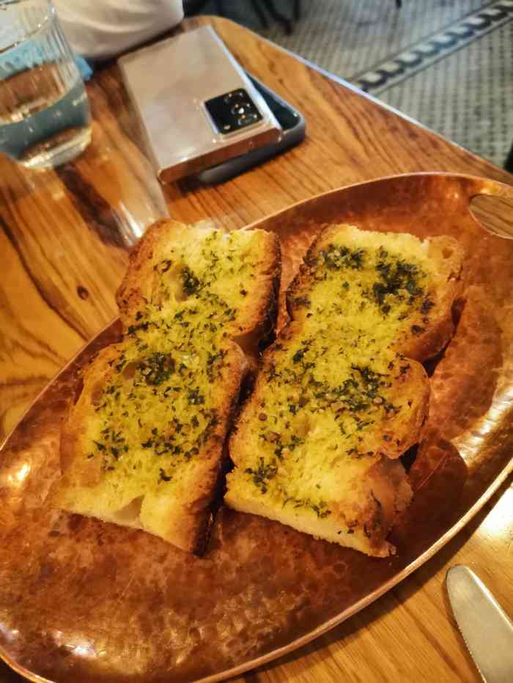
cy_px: 342
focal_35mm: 26
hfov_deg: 53.1
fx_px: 514
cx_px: 256
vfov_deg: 67.3
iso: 1250
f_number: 1.8
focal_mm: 4.75
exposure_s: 1/20
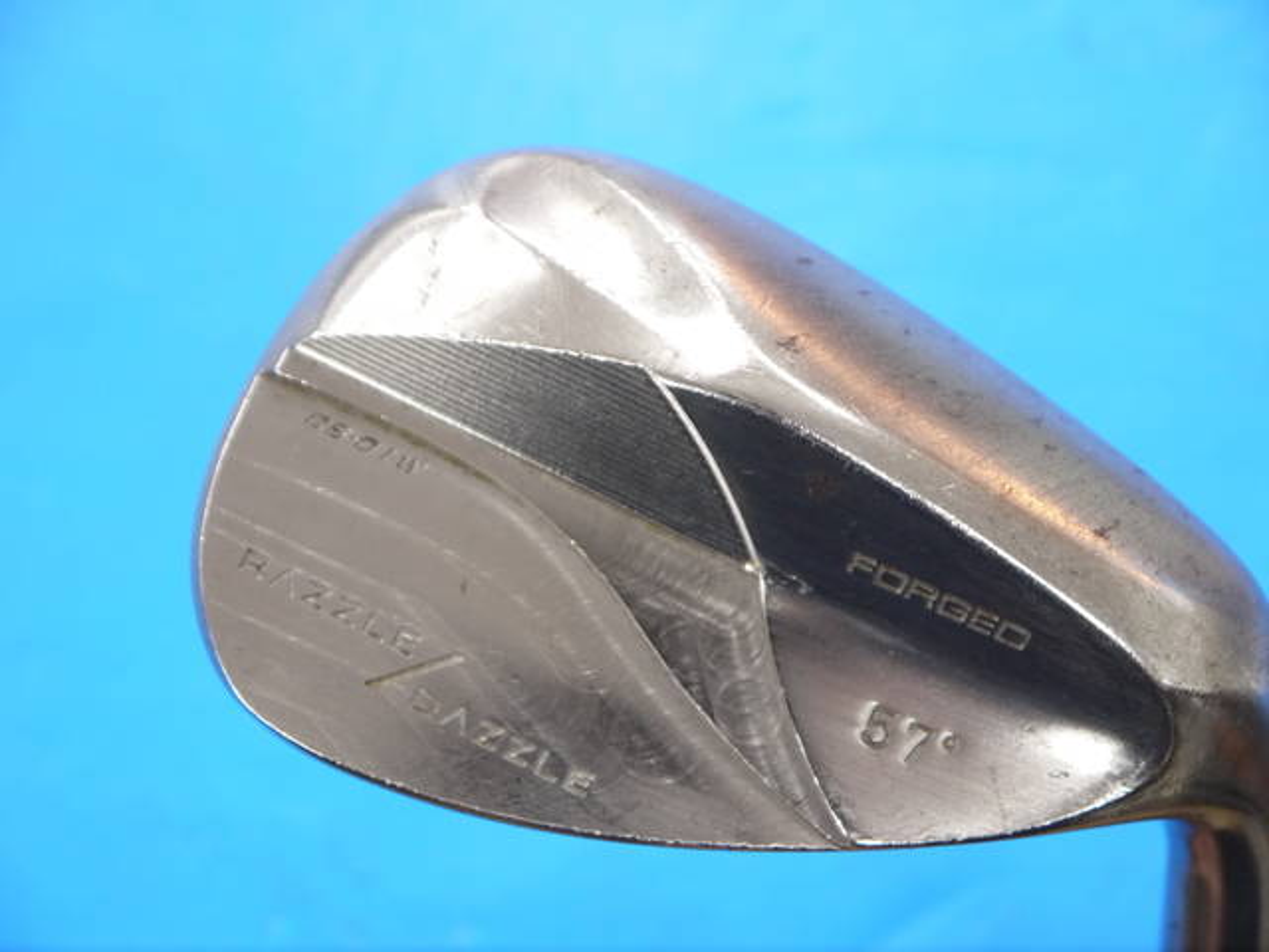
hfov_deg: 23.3
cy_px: 476
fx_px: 3079
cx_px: 634
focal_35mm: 84
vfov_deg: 17.6
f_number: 5.6
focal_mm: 42
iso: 800
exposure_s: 1/60
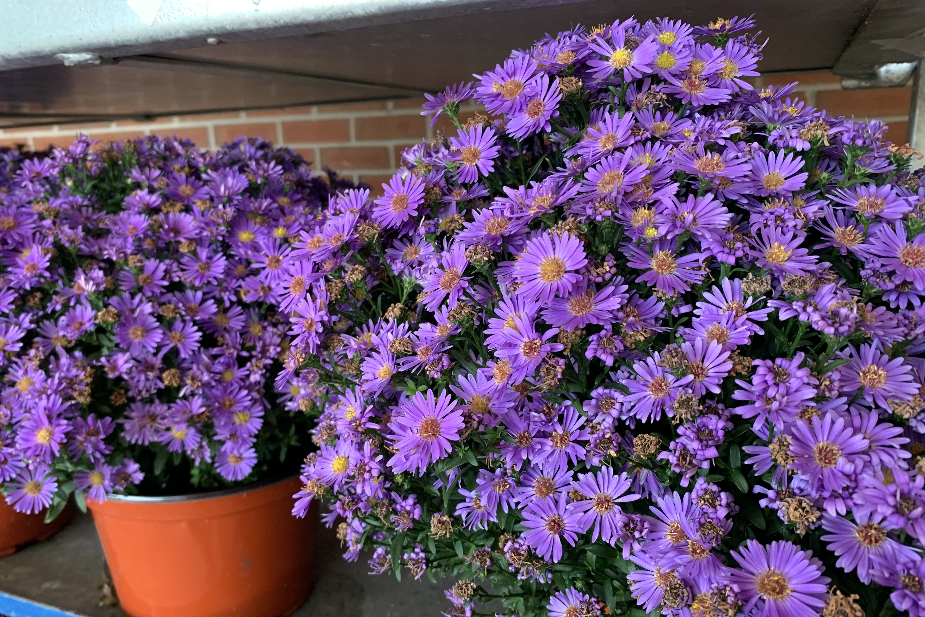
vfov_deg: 46.3
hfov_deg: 65.5
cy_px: 354
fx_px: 719
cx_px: 452
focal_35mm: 28
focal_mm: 4.25
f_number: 1.8
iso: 100
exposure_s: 1/117
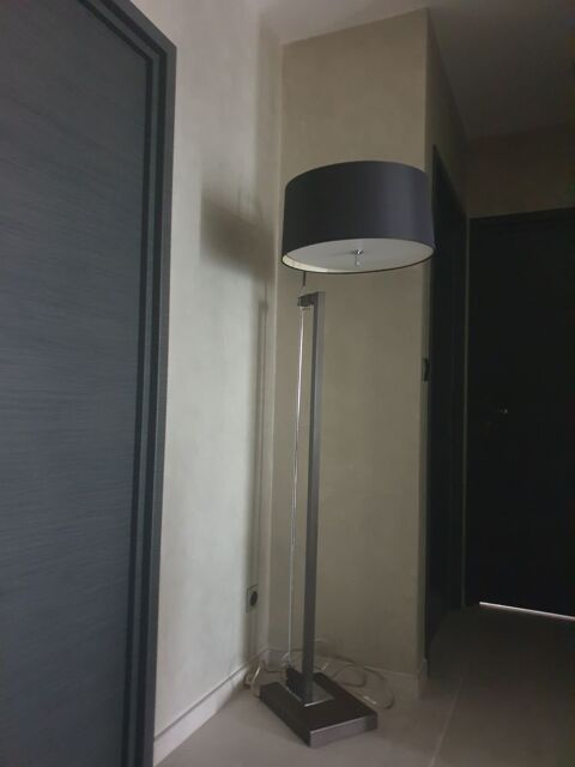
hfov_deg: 53.1
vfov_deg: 67.3
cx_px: 288
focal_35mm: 26
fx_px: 576
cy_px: 384
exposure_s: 1/10
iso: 800
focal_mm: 4.3
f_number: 1.5
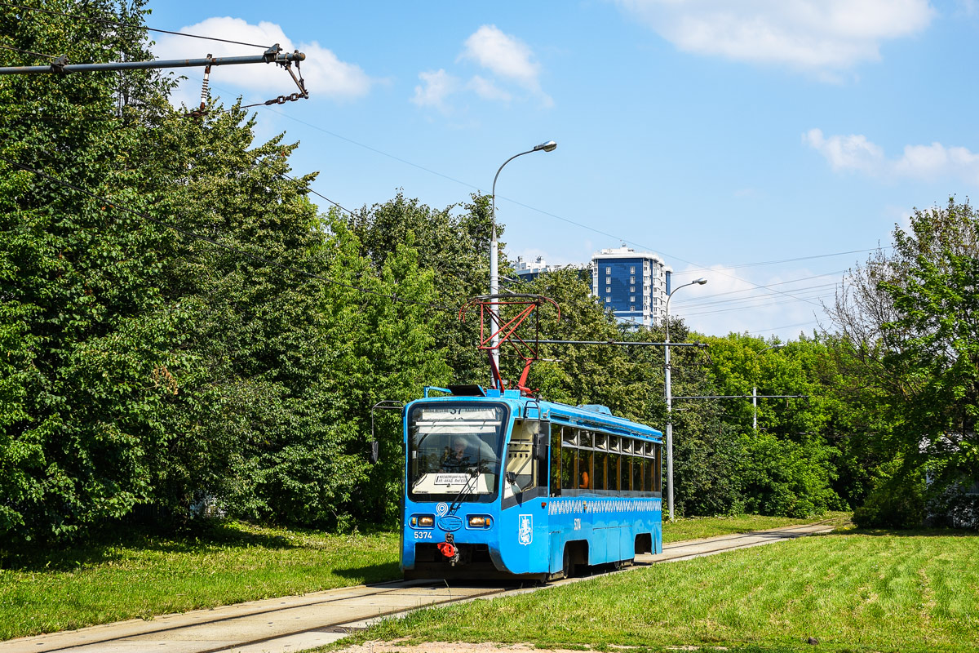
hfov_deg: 31.9
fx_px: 1713
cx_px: 490
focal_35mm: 63
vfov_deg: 21.6
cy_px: 326
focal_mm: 42
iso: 100
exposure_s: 1/640
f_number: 5.6
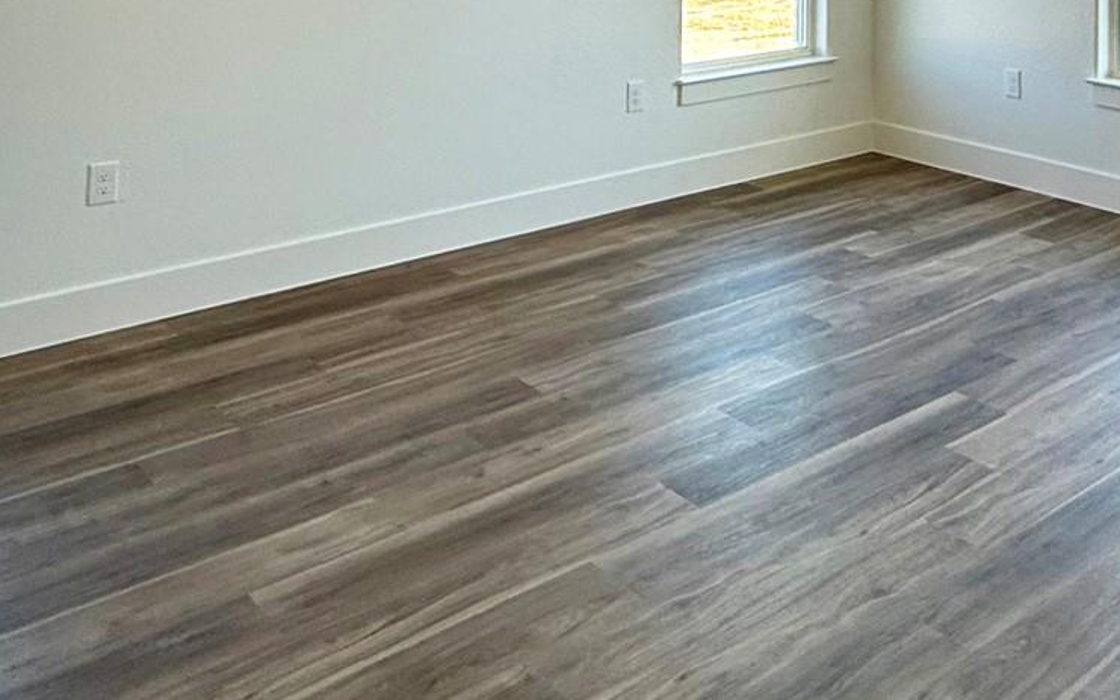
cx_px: 772
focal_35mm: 41
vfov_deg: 27.1
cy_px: -168
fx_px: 1251
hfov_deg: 47.2
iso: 50
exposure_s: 1/147
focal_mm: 2.22
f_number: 2.2
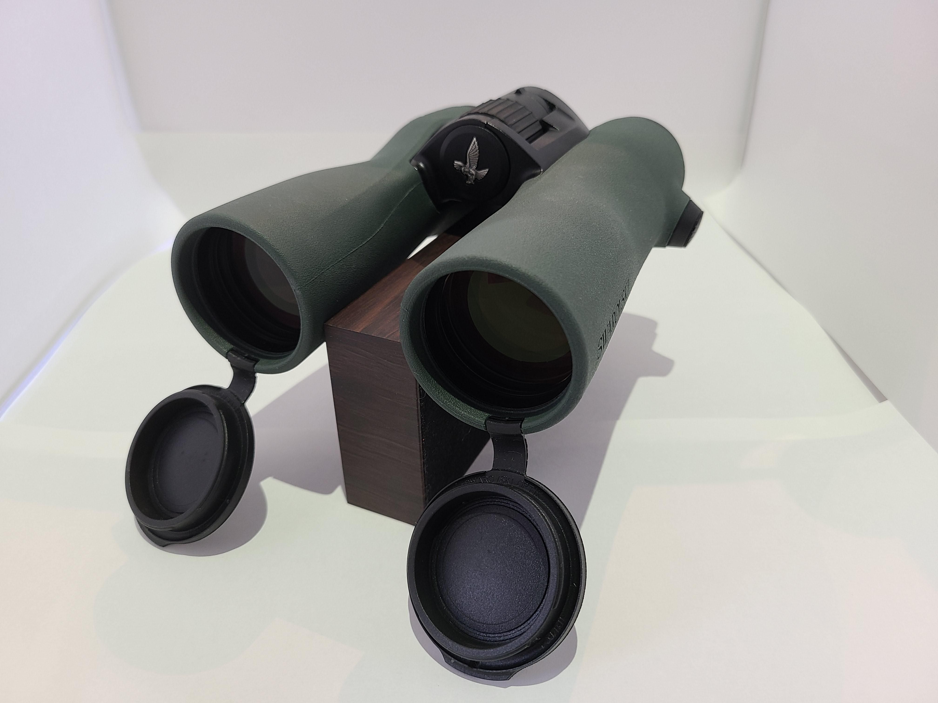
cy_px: 352
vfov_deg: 53.1
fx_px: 705
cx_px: 469
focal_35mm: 26
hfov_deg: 67.3
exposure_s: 1/50
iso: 125
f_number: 1.8
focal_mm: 5.4
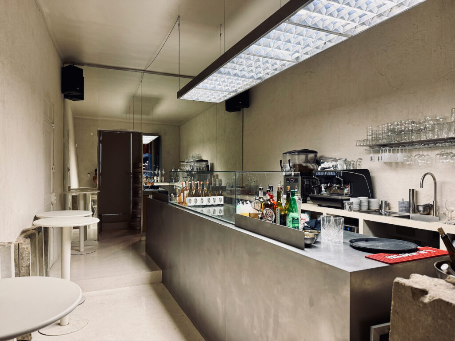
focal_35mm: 24
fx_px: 315
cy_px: 170
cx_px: 228
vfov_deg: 56.8
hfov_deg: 71.6
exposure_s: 1/100
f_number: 1.78
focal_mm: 6.76
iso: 250
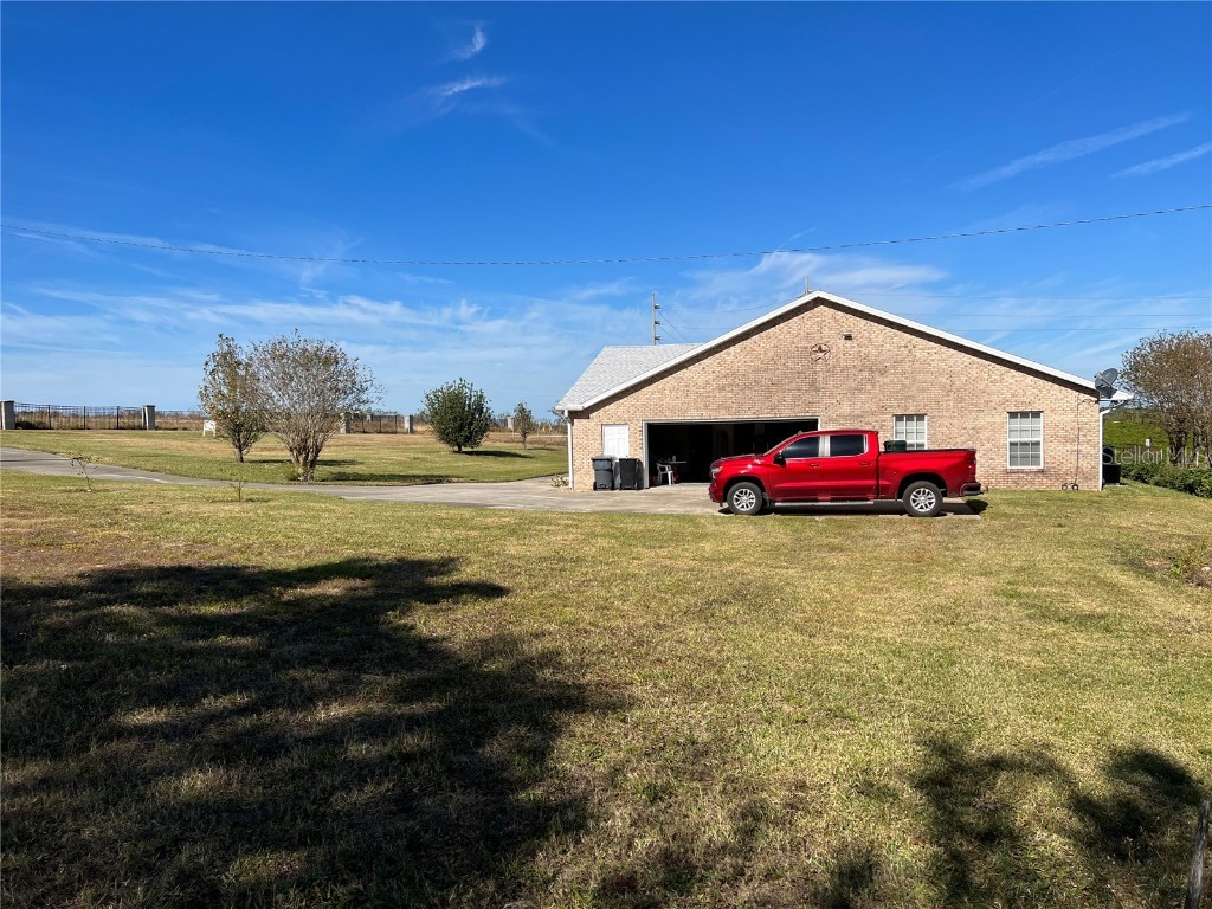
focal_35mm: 26
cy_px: 454
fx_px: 910
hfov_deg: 67.3
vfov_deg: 53.1
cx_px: 606
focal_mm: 5.7
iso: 50
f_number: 1.5
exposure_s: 1/6579
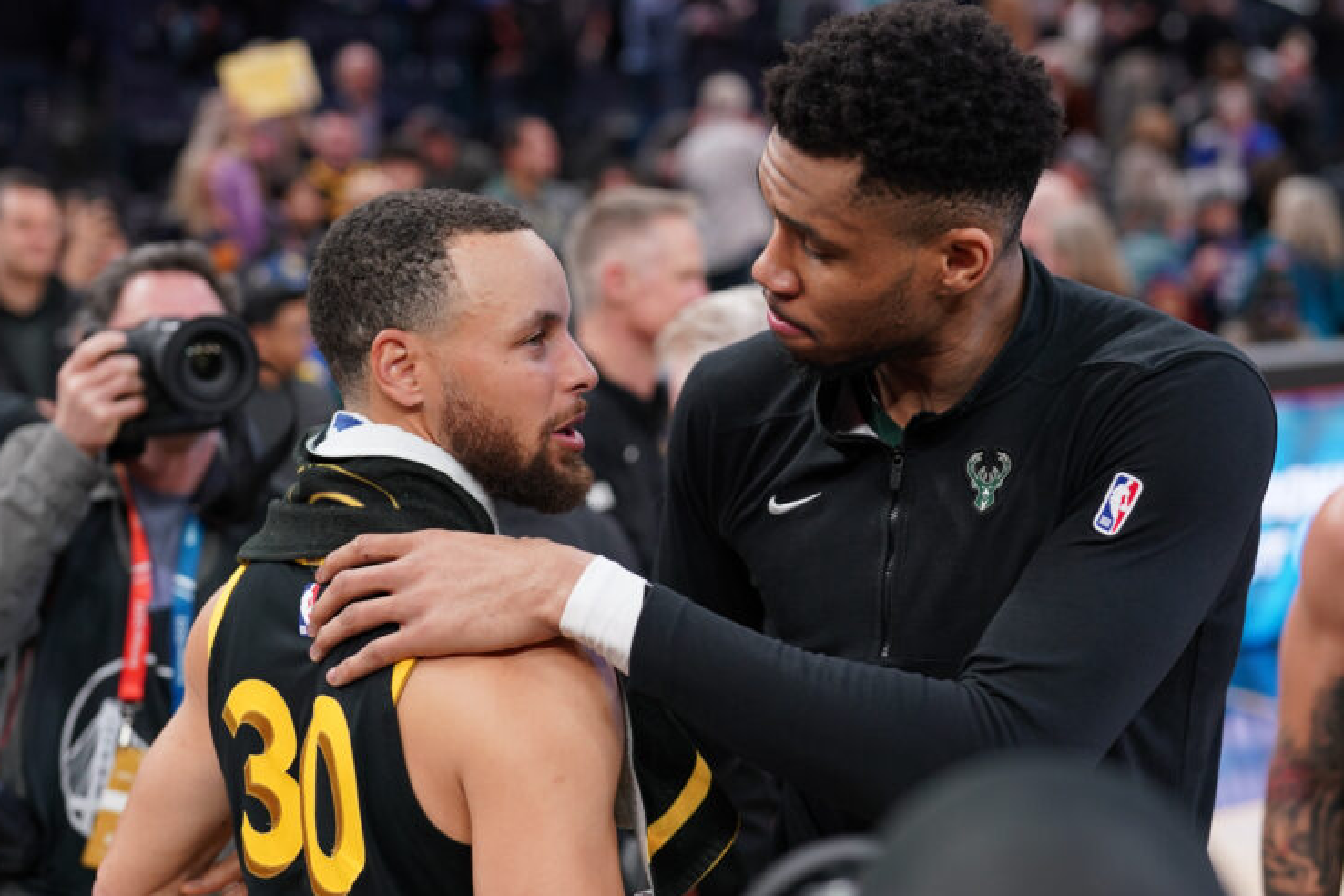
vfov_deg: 22.2
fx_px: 2277
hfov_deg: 32.9
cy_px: 528
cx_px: 692
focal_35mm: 61
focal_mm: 50
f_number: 2
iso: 800
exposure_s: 1/800
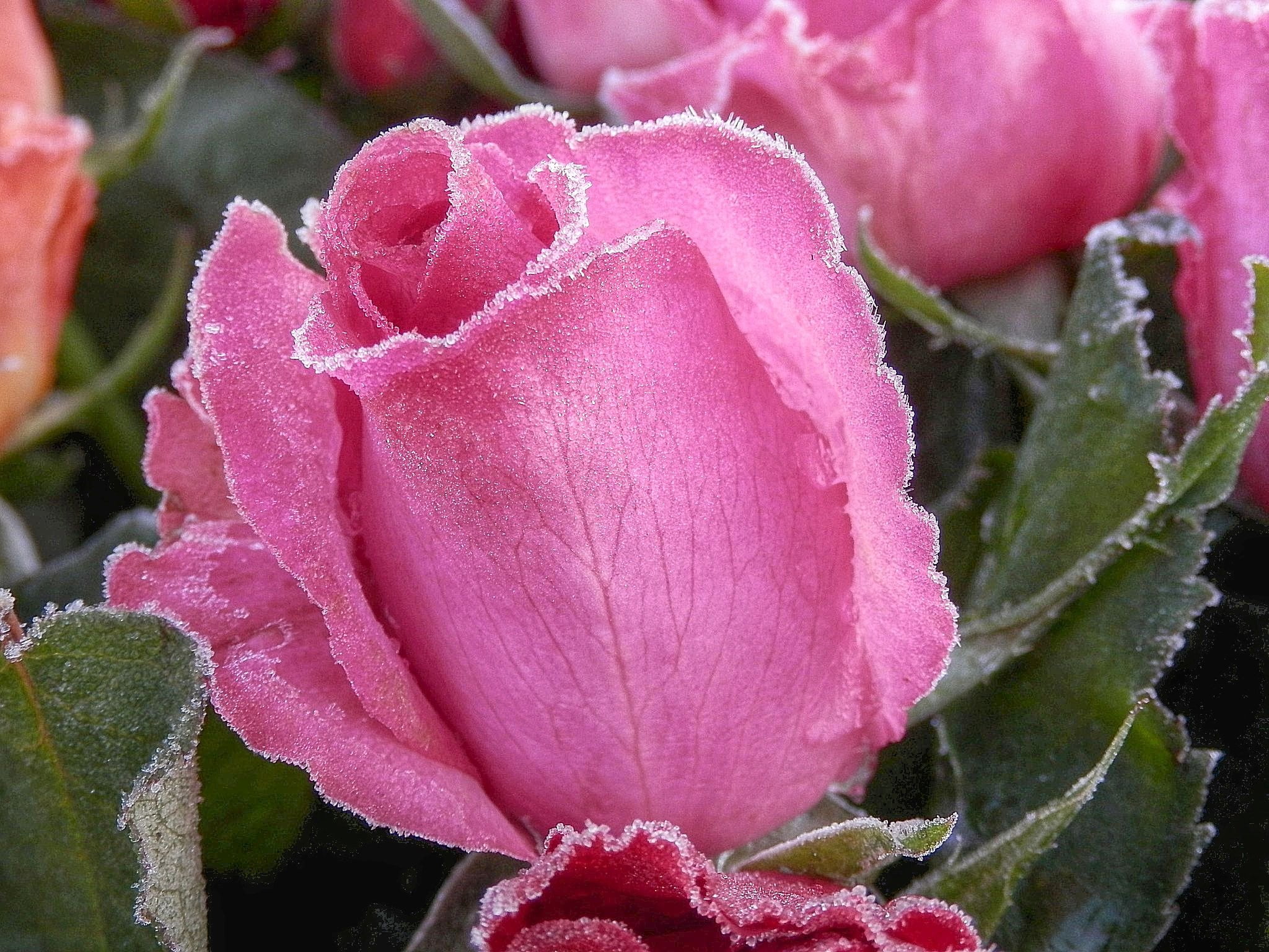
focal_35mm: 54
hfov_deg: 35.5
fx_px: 1980
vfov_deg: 27.0
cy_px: 476
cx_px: 634
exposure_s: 1/80
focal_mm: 9.8
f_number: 4.1
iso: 200
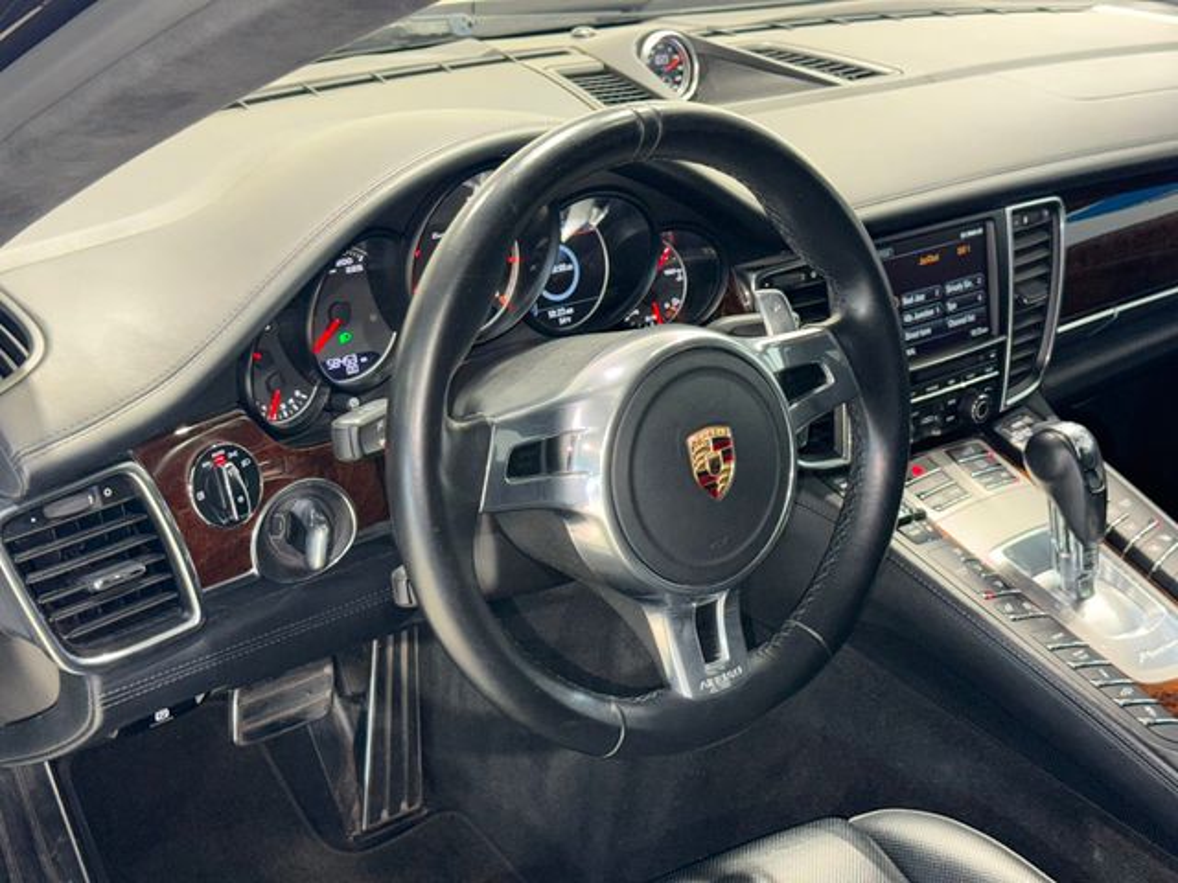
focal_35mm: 48
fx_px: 1633
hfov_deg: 39.7
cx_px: 589
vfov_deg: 30.3
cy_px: 442
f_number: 1.78
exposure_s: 1/12
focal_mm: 6.76
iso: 64
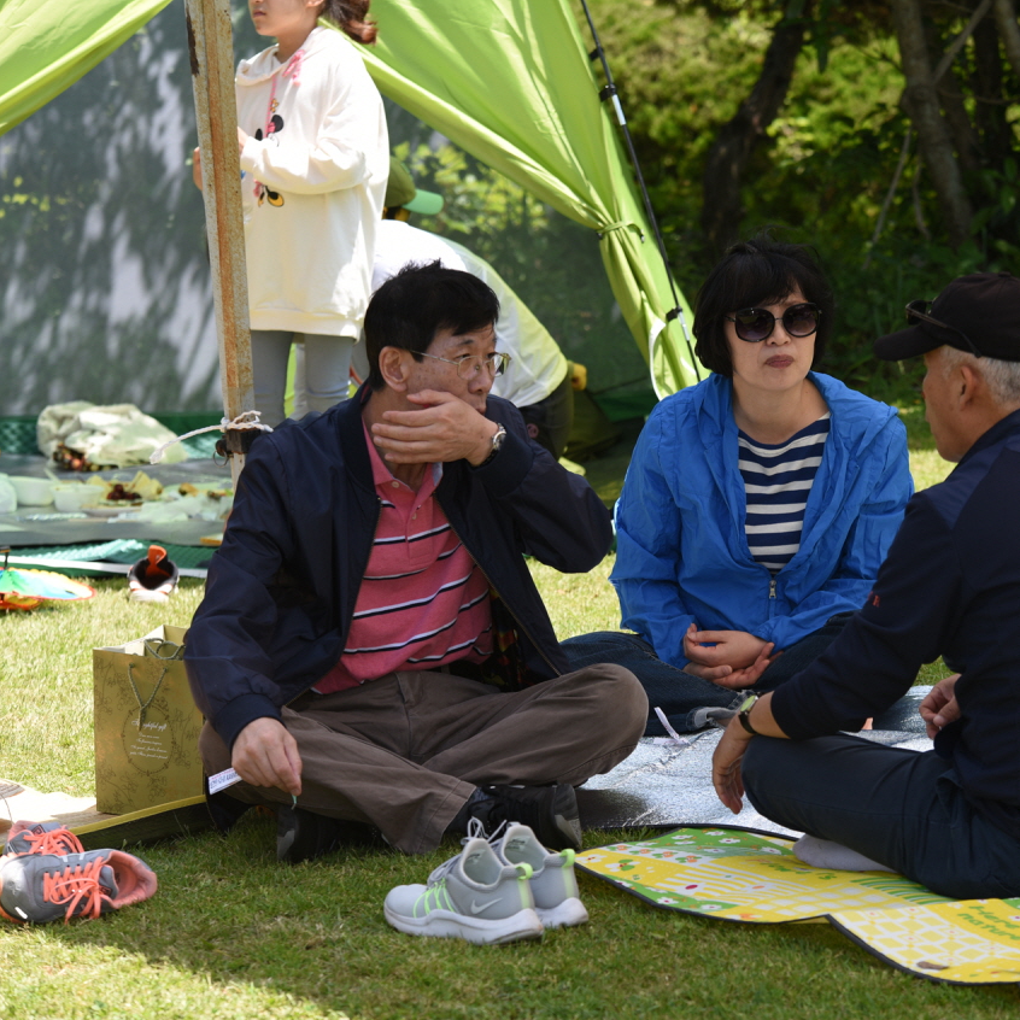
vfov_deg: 12.1
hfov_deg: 12.1
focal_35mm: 144
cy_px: 513
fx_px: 4801
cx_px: 690
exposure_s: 1/250
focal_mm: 112
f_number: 5
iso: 100
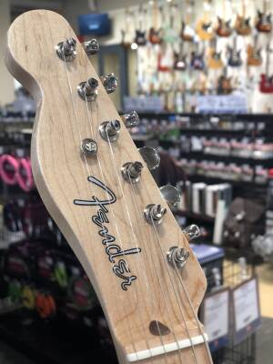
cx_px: 136
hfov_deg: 28.0
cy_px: 182
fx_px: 547
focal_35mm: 52
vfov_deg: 36.8
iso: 100
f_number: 2.4
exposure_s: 1/40
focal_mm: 6
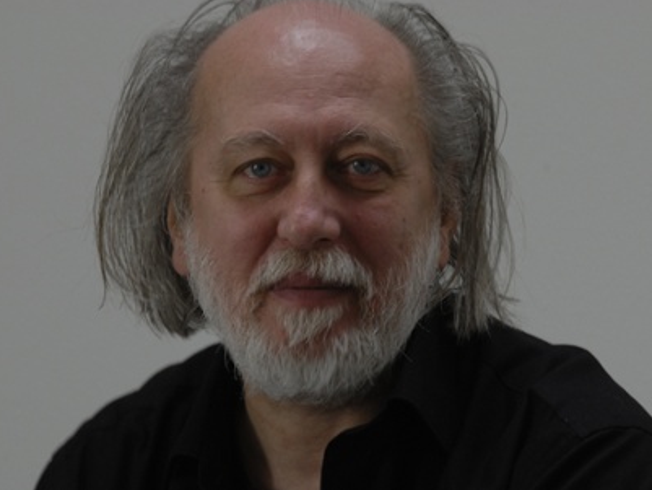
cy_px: 244
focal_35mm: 331
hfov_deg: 6.0
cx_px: 311
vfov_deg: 4.5
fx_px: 6236
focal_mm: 200
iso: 400
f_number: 10
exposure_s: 1/15
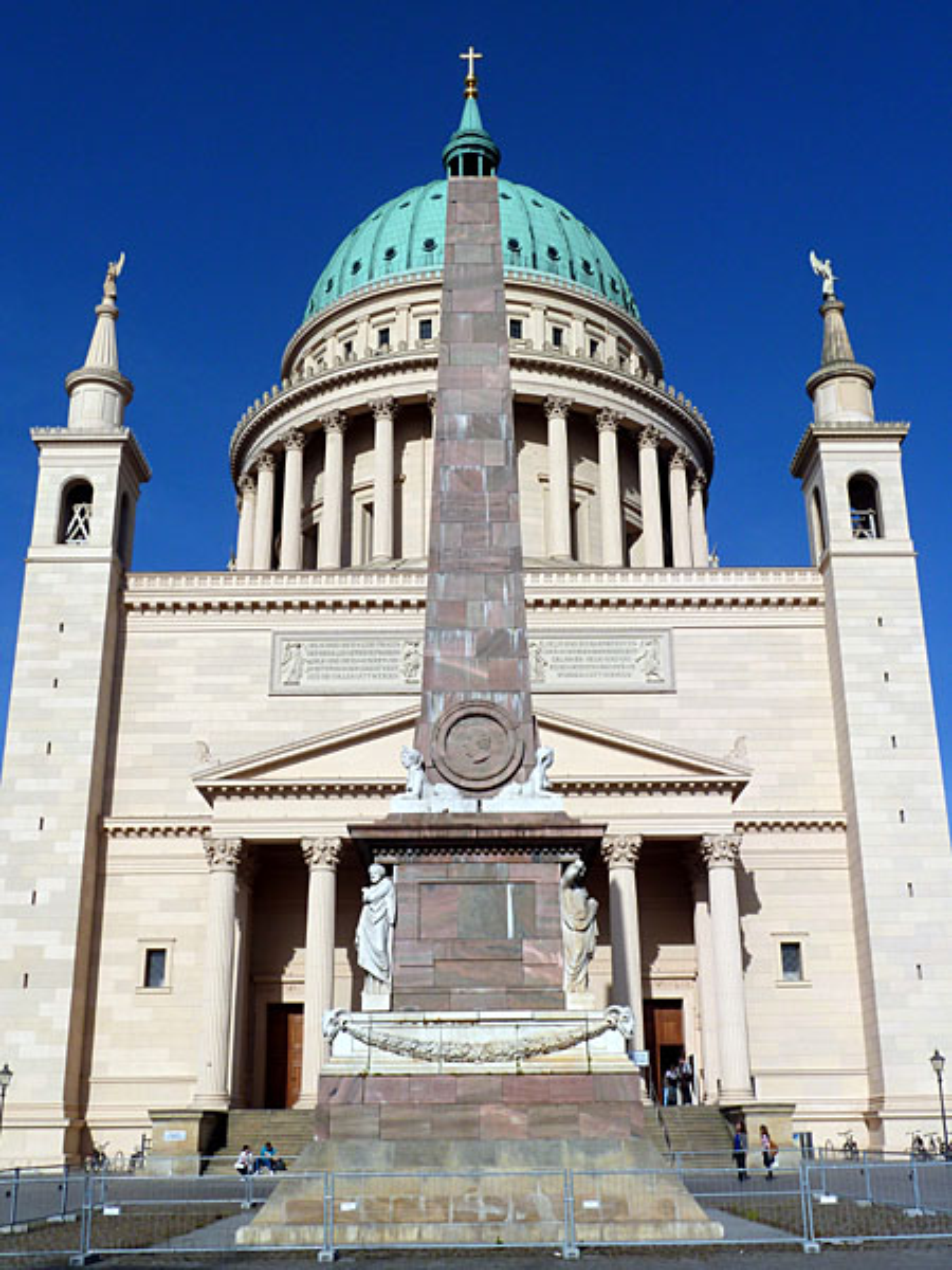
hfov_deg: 38.7
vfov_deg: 50.1
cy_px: 635
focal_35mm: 37
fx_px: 1357
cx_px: 476
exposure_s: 1/800
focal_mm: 6.1
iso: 80
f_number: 5.6
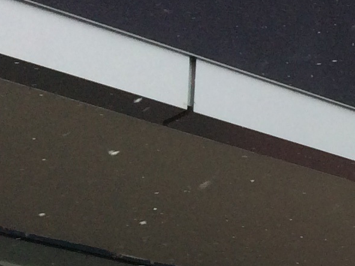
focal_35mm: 160
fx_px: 1641
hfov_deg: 10.8
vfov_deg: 8.8
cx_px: 812
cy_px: 501
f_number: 2.2
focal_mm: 4.15
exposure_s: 1/820
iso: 32
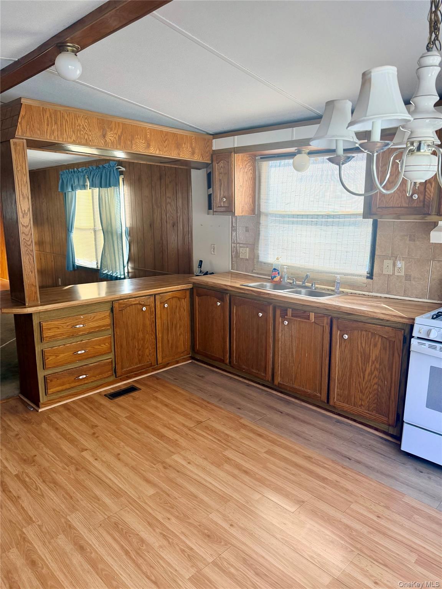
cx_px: 221
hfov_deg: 56.8
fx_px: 409
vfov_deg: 71.6
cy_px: 294
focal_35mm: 24
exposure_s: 1/198
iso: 200
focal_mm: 6.76
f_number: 1.78
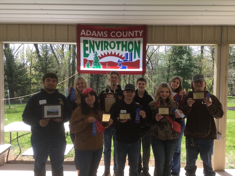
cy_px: 88
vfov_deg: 45.4
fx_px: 210
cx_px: 118
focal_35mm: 31
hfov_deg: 58.4
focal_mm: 3.3
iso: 25
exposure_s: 1/259
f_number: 2.4
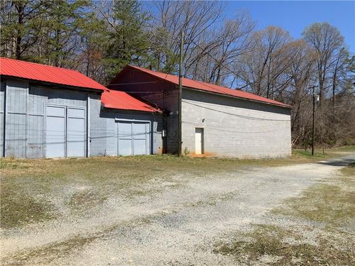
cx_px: 178
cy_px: 133
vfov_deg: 48.2
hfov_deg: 61.7
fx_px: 297
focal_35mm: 29
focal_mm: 3
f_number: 1.8
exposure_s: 1/2320
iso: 16
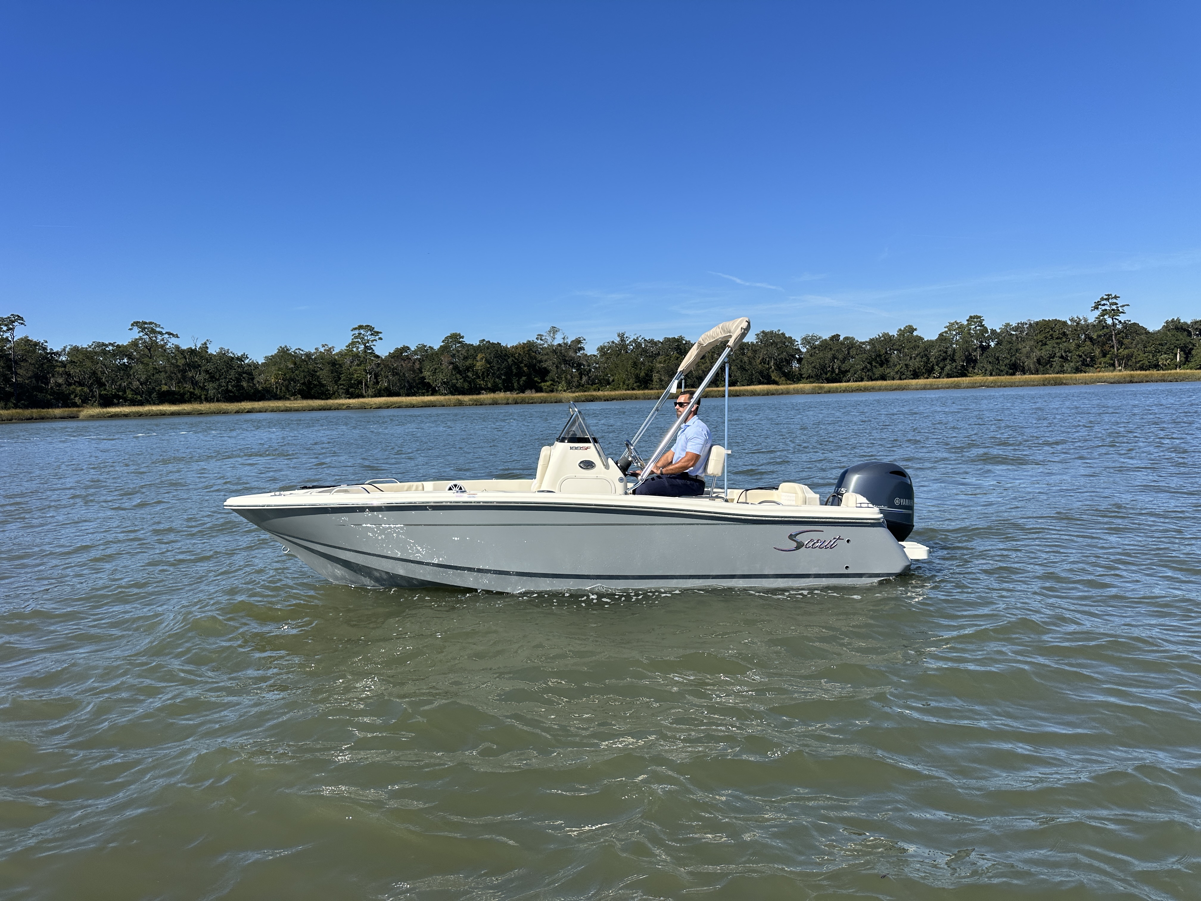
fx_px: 833
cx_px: 600
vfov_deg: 56.8
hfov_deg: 71.6
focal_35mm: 24
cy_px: 450
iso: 80
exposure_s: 1/5525
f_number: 1.78
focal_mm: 6.86
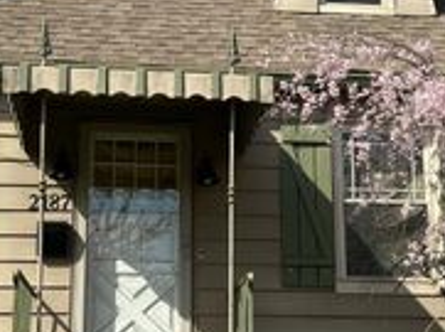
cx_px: 199
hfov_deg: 27.1
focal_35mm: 72
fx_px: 924
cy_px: 198
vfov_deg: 20.3
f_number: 1.5
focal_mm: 5.7
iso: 50
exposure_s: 1/3257
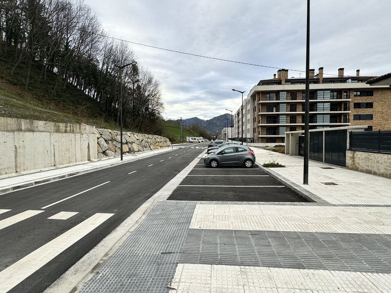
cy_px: 146
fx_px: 158
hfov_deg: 102.1
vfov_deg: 85.7
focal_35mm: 14
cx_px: 196
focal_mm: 2.22
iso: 40
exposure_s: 1/287
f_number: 2.2
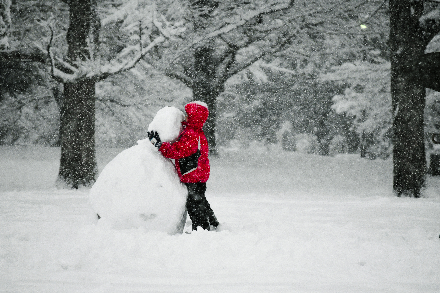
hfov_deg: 6.9
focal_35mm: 300
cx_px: 220
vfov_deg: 4.6
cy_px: 146
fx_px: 3666
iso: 2200
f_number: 5.6
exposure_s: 1/500
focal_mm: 200
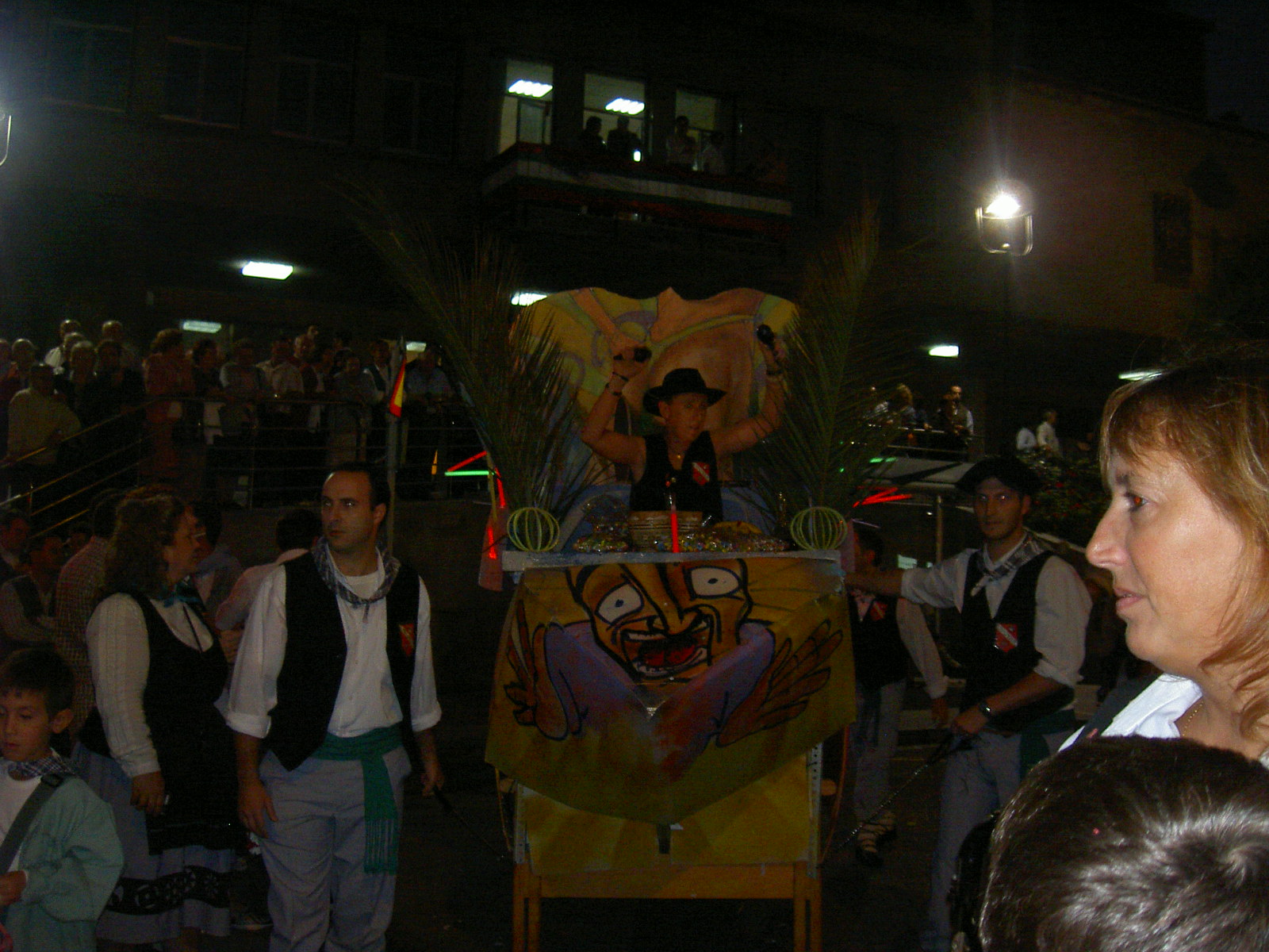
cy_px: 476
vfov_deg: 36.8
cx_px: 634
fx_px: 1430
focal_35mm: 39
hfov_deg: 47.9
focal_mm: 8
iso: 100
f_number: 2.8
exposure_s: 1/59.5
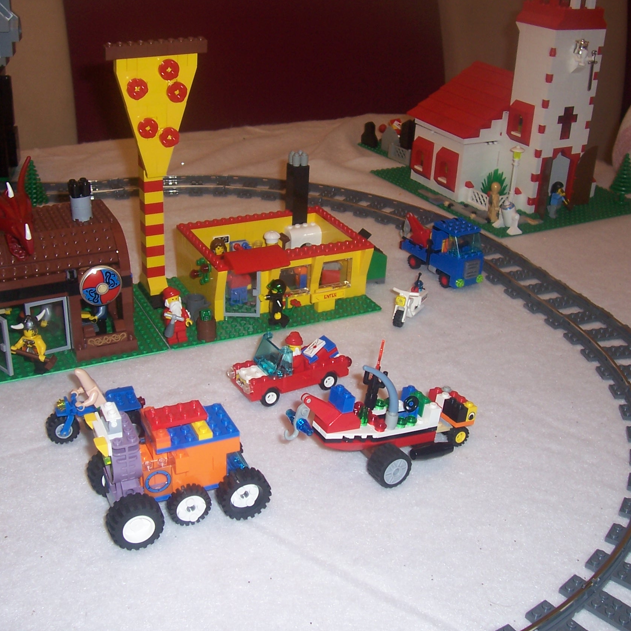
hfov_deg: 40.9
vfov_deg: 40.9
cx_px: 319
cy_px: 312
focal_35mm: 41
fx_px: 846
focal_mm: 5.6
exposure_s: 1/60
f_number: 2.7
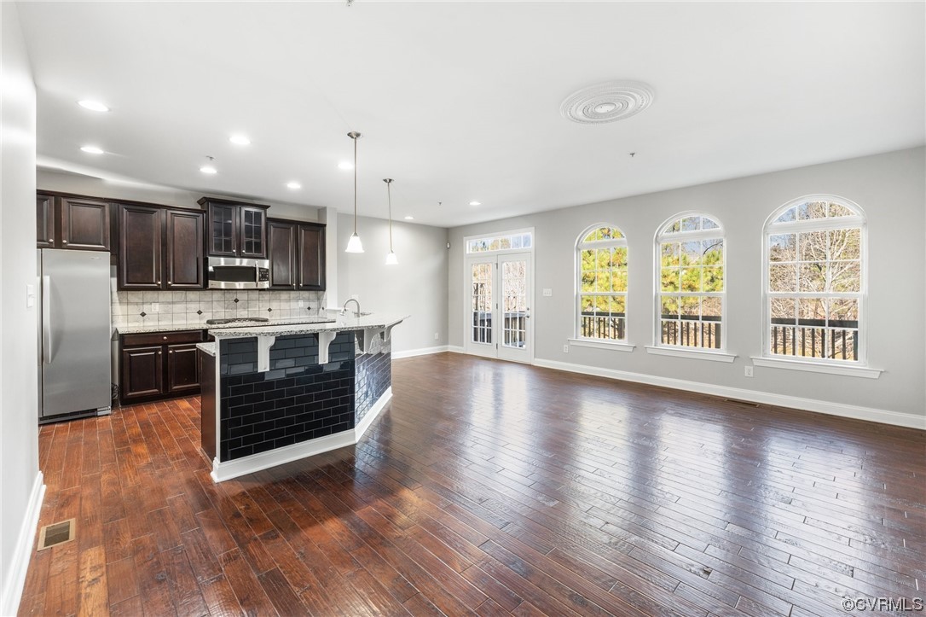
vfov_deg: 76.9
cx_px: 463
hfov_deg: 100.0
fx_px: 388
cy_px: 308
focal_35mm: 15
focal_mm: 15.1
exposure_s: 1
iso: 500
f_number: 8
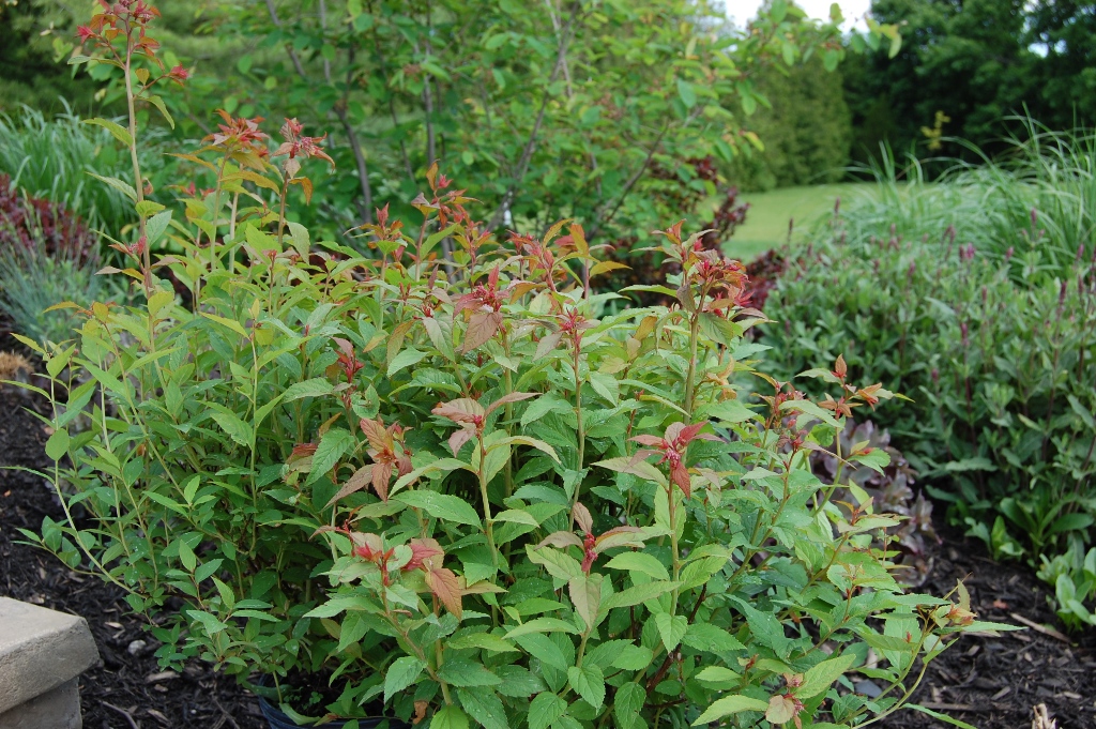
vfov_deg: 29.8
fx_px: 1369
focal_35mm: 45
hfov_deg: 43.6
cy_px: 364
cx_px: 548
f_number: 8
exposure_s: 1/100
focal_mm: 30
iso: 200
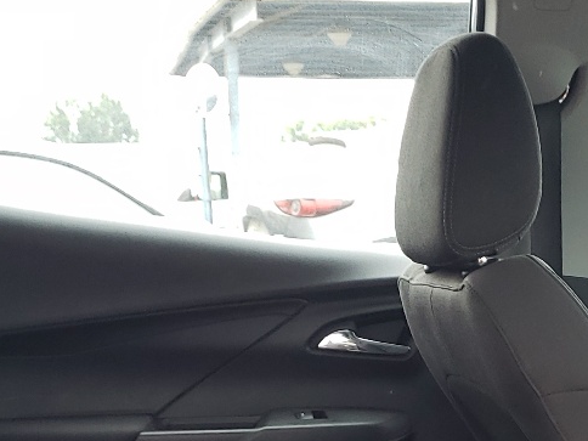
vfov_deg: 16.1
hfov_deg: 22.5
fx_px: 1461
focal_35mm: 86
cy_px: 607
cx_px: 464
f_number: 1.5
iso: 77
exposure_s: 1/120
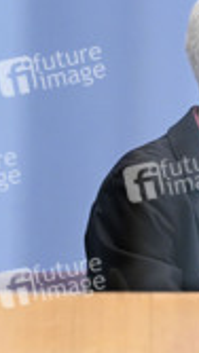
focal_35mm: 523
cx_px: 418
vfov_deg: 4.1
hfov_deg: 2.3
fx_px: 4904
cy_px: 230
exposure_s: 1/500
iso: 3200
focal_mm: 185
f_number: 5
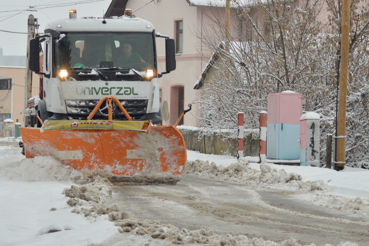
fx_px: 1153
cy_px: 123
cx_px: 184
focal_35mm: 112
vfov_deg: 12.2
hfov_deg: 18.2
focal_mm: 75
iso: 800
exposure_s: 1/1250
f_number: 6.3
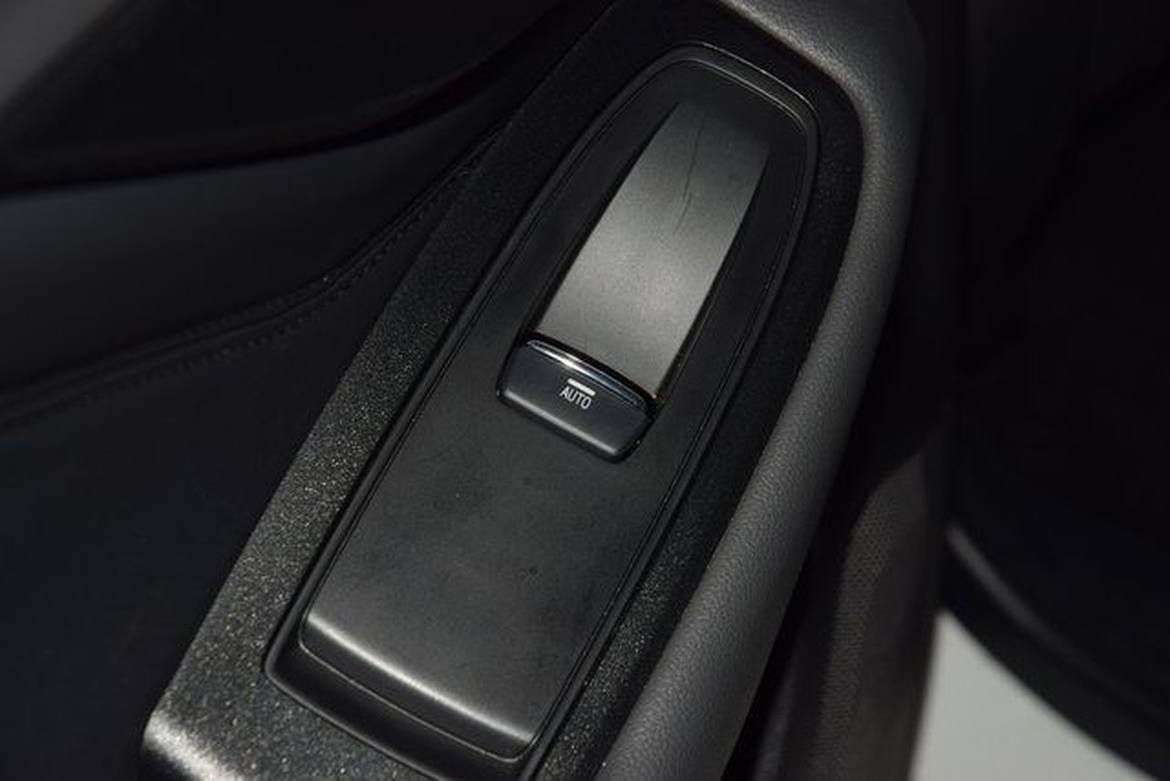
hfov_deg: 19.5
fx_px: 3413
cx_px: 585
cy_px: 390
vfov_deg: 13.0
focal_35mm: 105
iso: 100
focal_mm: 70
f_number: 8
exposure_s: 1/125
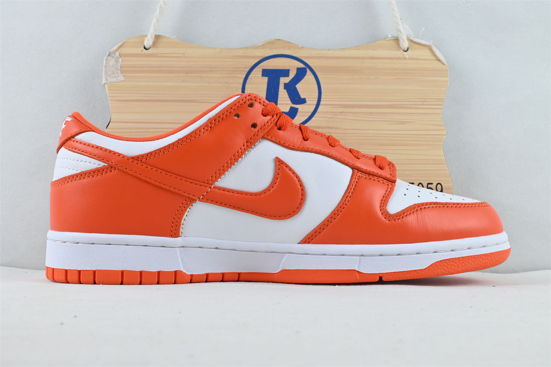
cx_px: 276
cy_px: 184
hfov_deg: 41.7
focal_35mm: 47
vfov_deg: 28.5
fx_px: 723
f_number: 10
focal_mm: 31.5
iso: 1000
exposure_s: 1/125
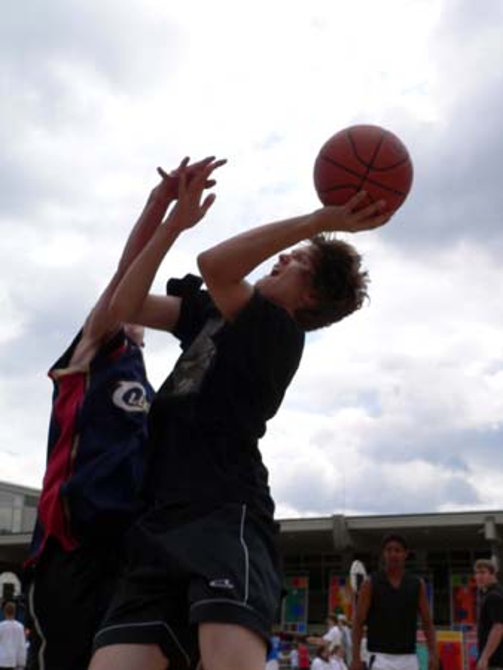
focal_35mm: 57
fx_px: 1103
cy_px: 335
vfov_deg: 33.8
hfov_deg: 25.7
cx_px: 252
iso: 80
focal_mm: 9.4
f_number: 4
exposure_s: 1/800
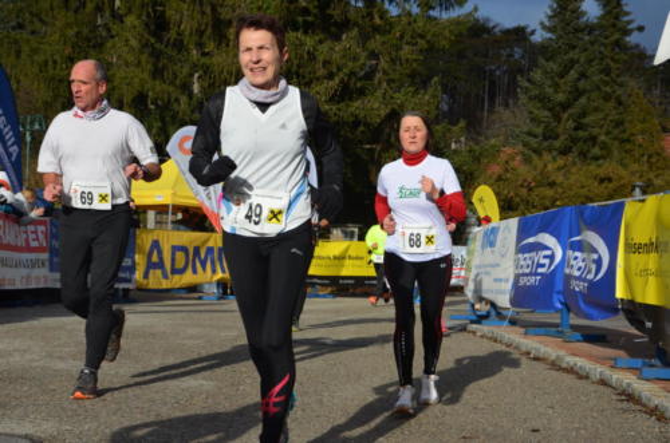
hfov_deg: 28.1
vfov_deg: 18.8
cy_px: 222
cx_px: 335
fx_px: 1337
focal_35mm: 72
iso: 400
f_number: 6.7
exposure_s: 1/2000
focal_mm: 48
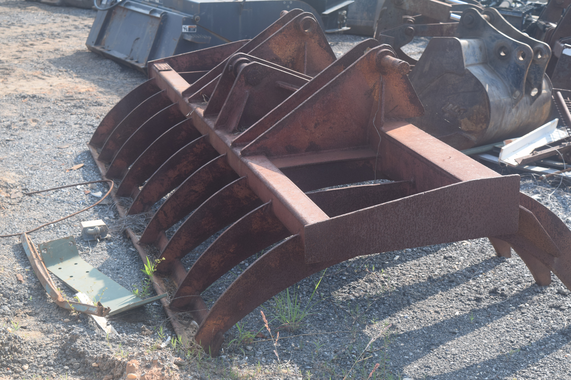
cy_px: 190
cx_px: 286
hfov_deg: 29.9
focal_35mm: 68
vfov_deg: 20.2
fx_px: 1071
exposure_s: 1/250
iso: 280
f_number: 8
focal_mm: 45
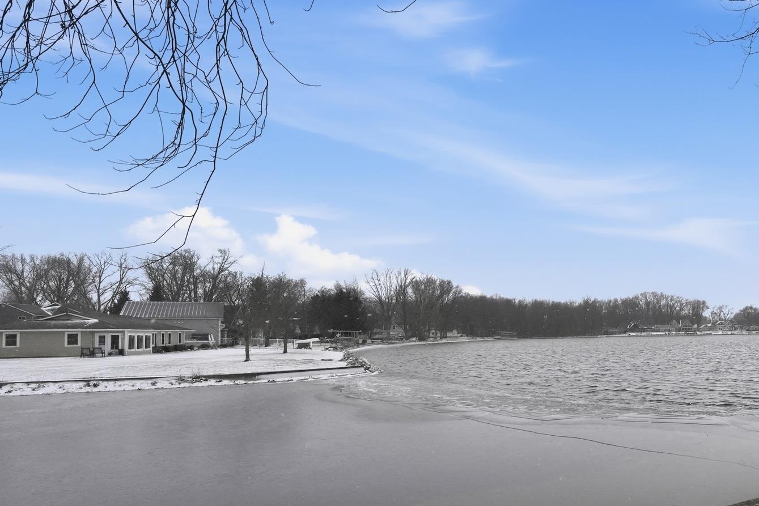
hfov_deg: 57.6
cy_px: 315
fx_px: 590
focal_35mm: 28
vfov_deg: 46.0
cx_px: 663
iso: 800
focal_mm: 10
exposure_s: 1/3200
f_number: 4
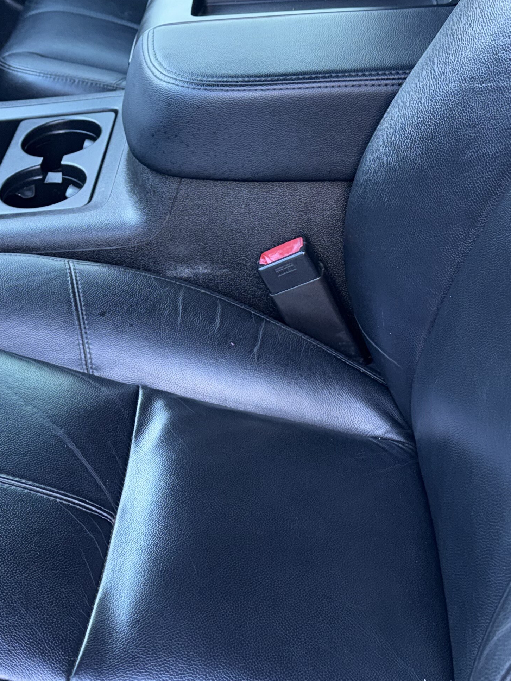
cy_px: 289
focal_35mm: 50
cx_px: 173
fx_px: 984
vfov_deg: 38.1
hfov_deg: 28.9
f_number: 1.78
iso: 80
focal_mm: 6.76
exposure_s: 1/34
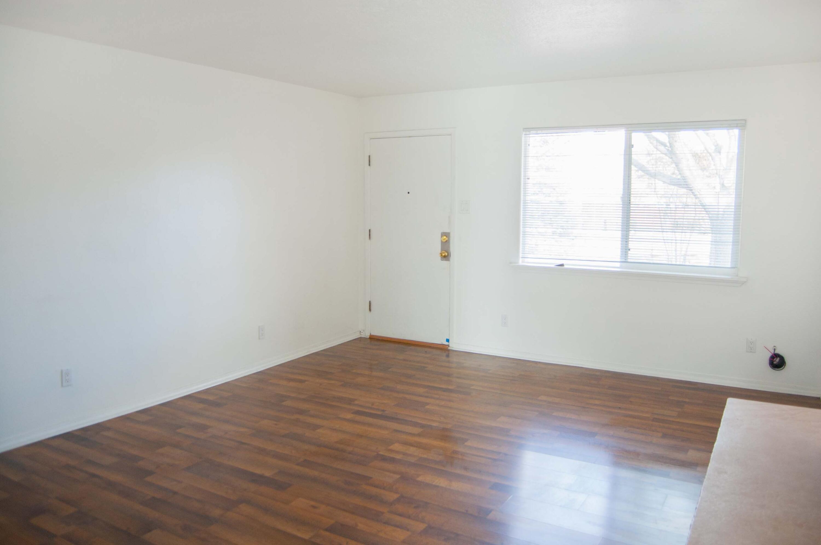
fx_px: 615
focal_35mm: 27
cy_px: 272
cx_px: 410
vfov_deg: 47.8
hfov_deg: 67.4
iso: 400
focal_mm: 18
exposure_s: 1/50
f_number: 3.5
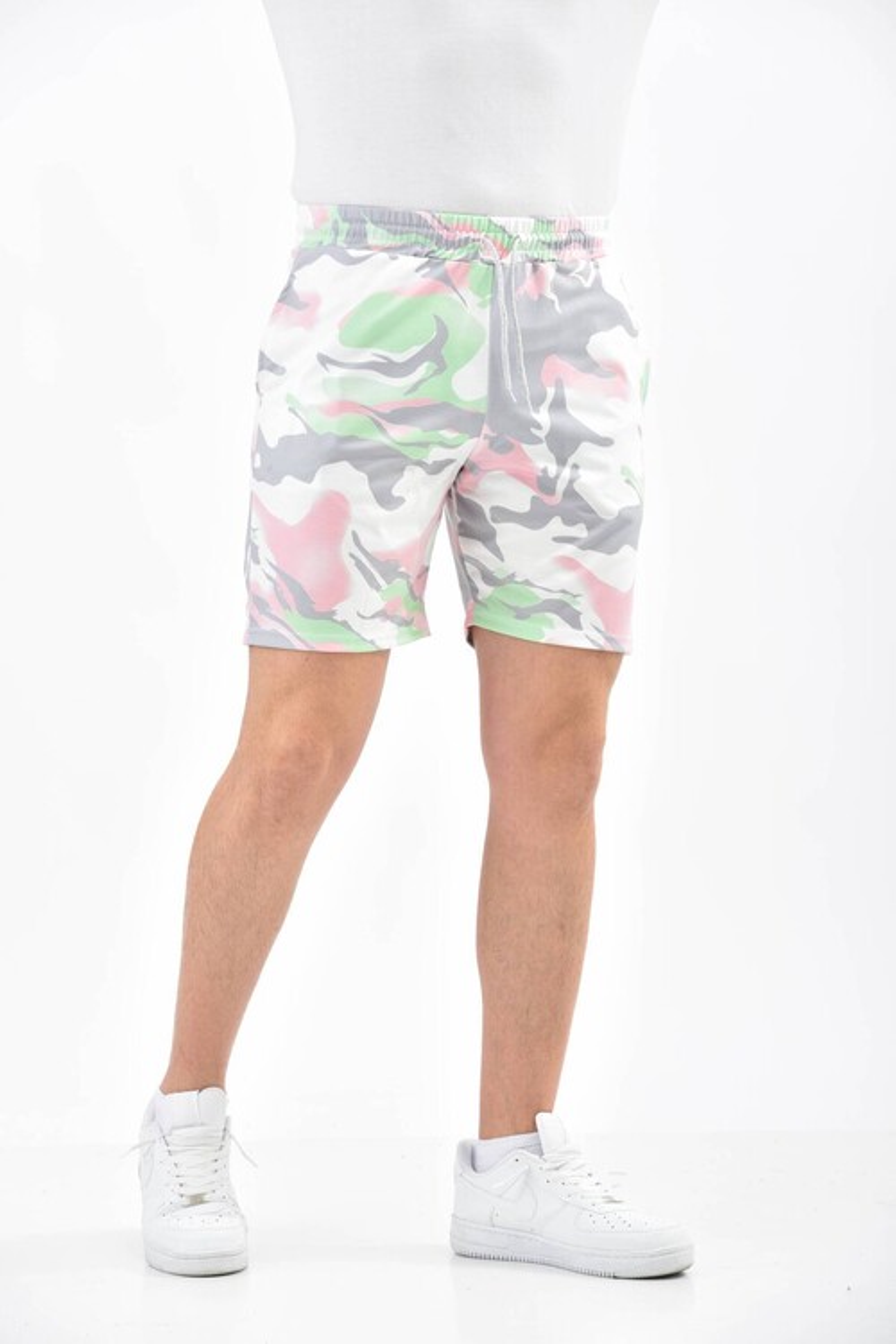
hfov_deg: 11.2
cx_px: 448
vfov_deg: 16.8
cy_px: 672
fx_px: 4554
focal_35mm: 122
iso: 100
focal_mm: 122
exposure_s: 1/160
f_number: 7.1
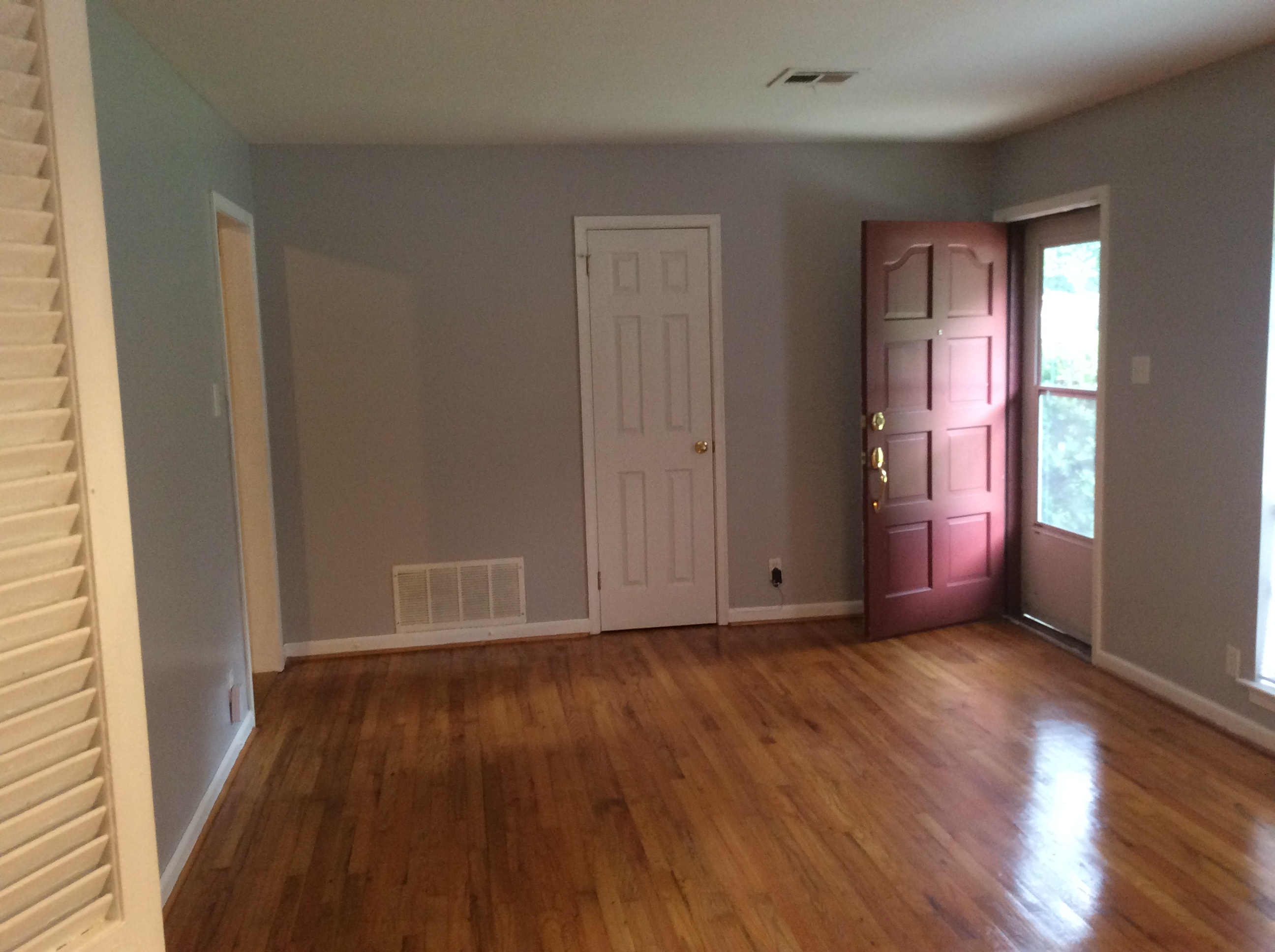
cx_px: 638
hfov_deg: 56.9
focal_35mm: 32
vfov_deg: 44.1
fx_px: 1177
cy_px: 476
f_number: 2.4
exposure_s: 1/24
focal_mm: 3.3
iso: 125
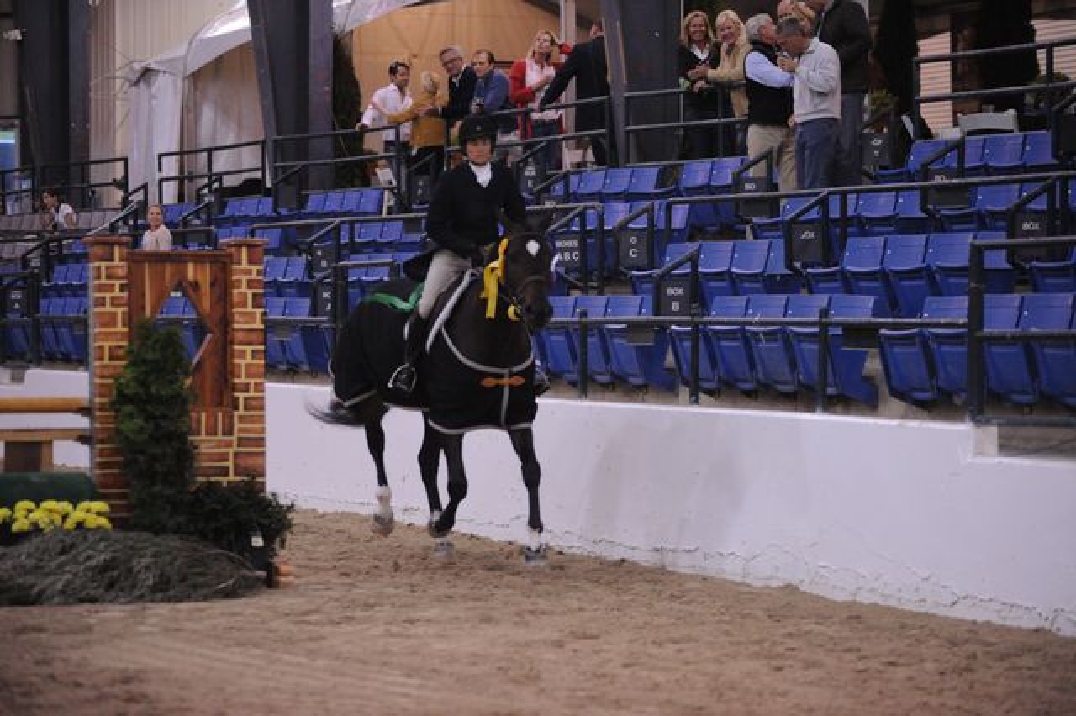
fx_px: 3734
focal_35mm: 125
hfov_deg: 16.4
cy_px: 358
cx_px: 538
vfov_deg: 11.0
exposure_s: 1/400
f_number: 2.8
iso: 5000
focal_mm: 125
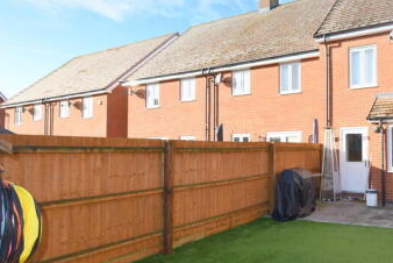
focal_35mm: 29
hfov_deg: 58.9
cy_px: 145
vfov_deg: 45.0
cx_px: 312
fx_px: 317
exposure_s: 1/160
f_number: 6.3
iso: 100
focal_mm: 15
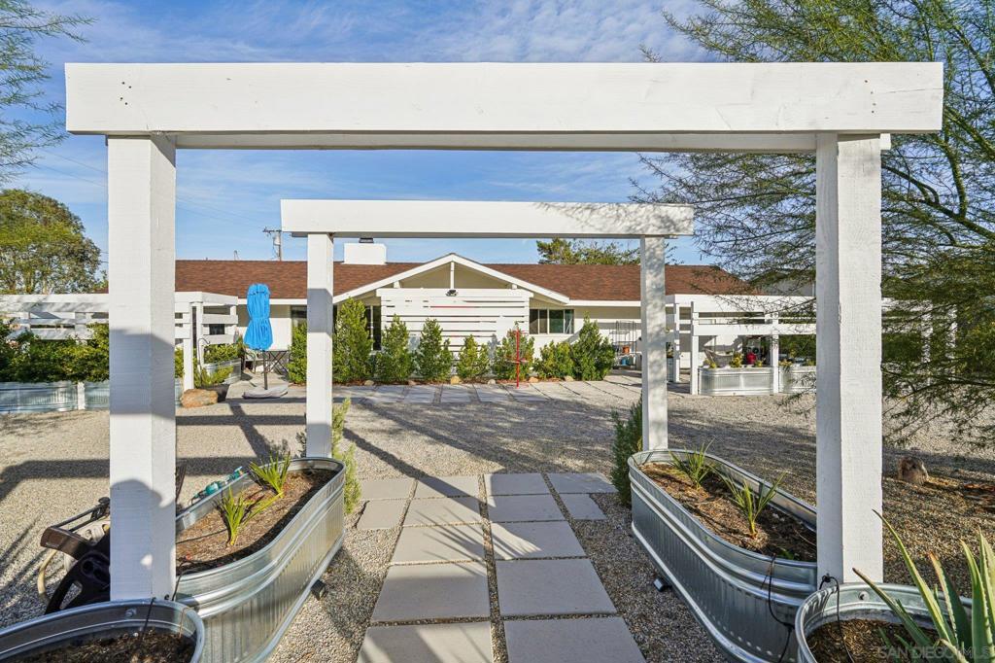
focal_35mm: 17
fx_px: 470
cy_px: 332
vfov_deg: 70.4
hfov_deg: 93.3
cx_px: 498
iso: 100
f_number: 8
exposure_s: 1/320
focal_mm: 17
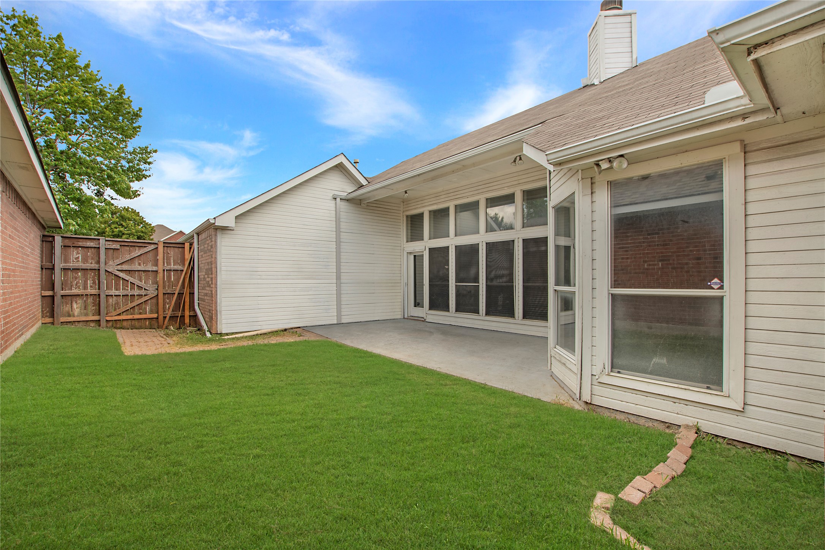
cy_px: 275
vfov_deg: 77.3
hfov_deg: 100.4
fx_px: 344
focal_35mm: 15
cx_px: 412
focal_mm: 10
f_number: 8
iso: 100
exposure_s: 1/125
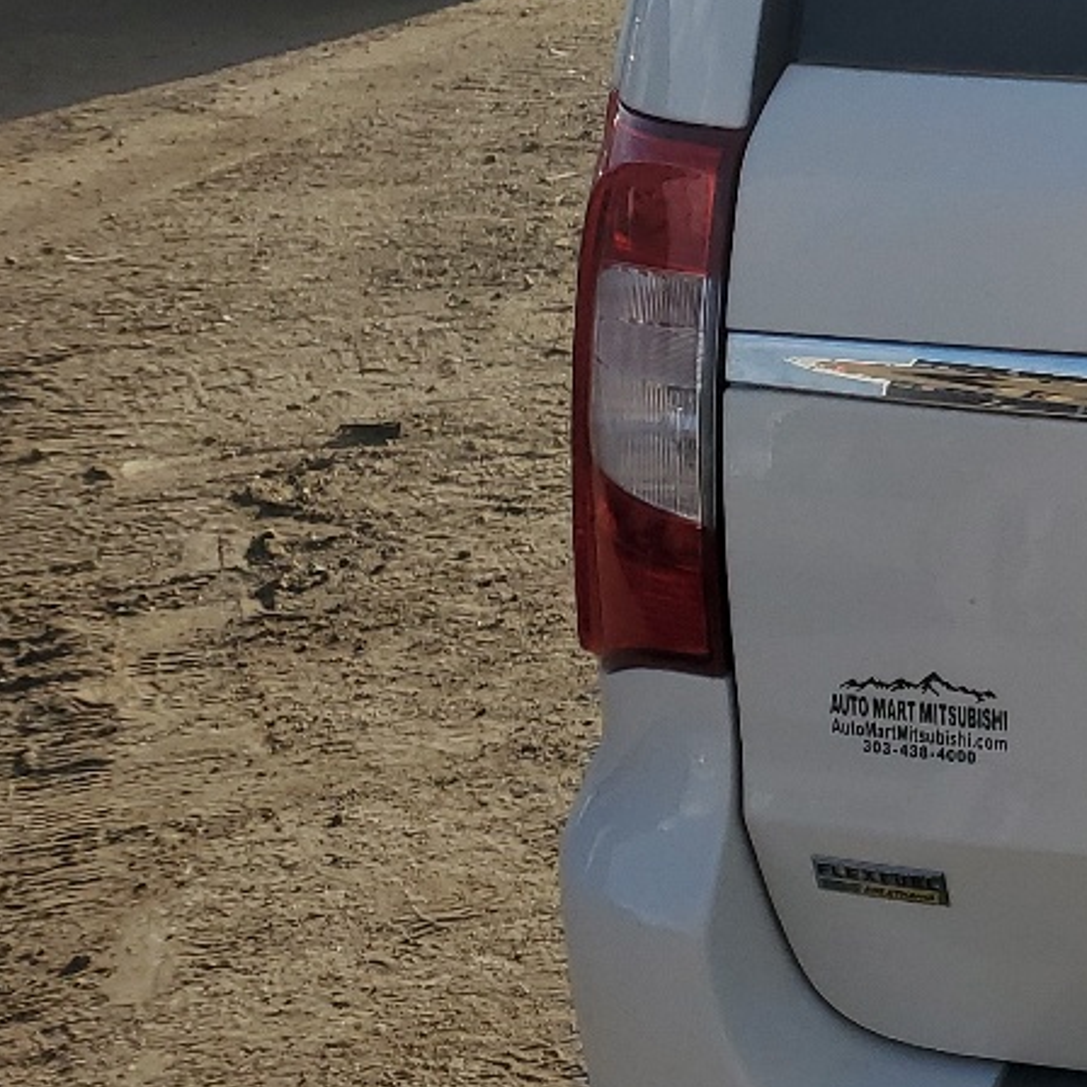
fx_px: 2913
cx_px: 1878
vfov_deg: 21.1
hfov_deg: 17.6
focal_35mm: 82
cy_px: 381
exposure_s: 1/5000
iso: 50
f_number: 1.5
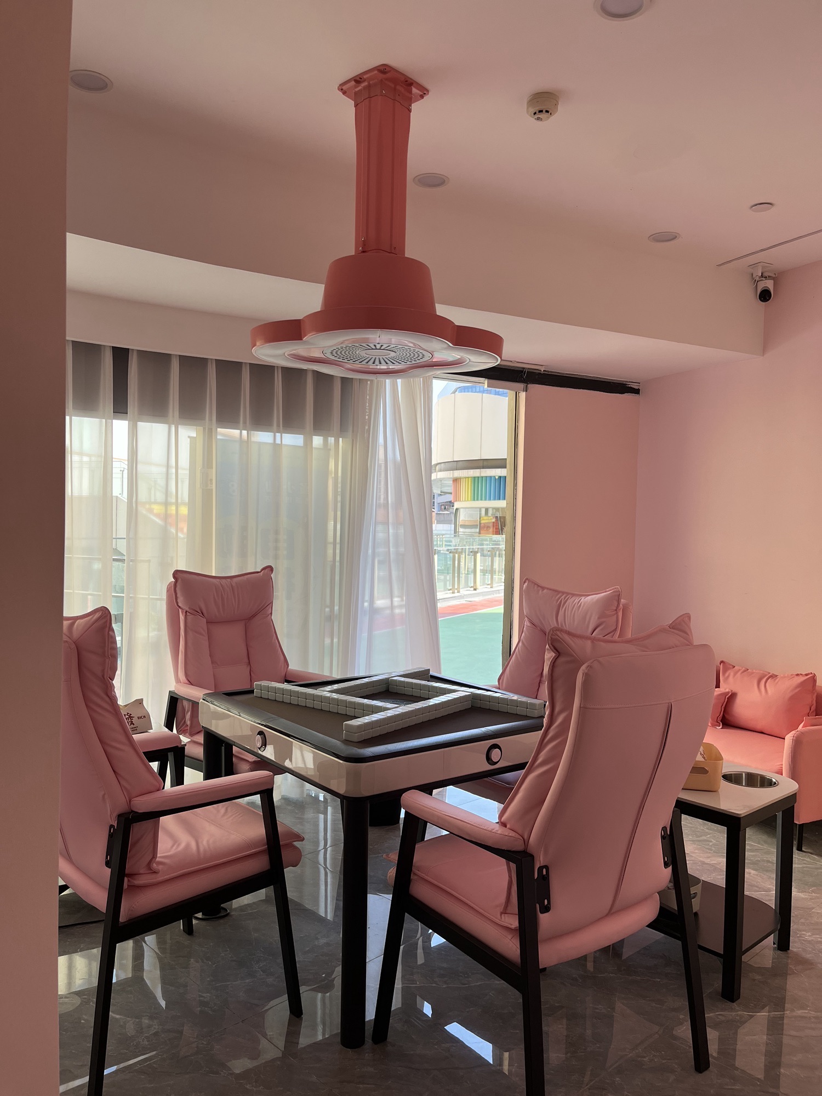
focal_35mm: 26
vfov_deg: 67.3
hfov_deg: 53.1
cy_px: 548
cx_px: 411
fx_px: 823
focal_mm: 5.1
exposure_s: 1/333
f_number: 1.6
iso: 50
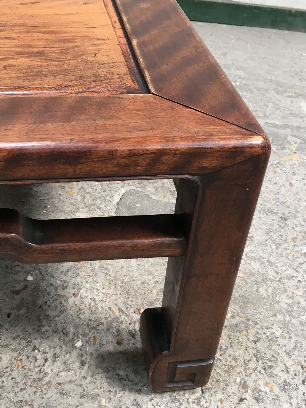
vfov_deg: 44.7
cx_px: 137
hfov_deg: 34.3
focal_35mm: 42
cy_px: 226
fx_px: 495
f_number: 2.2
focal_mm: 4.15
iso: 40
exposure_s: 1/33
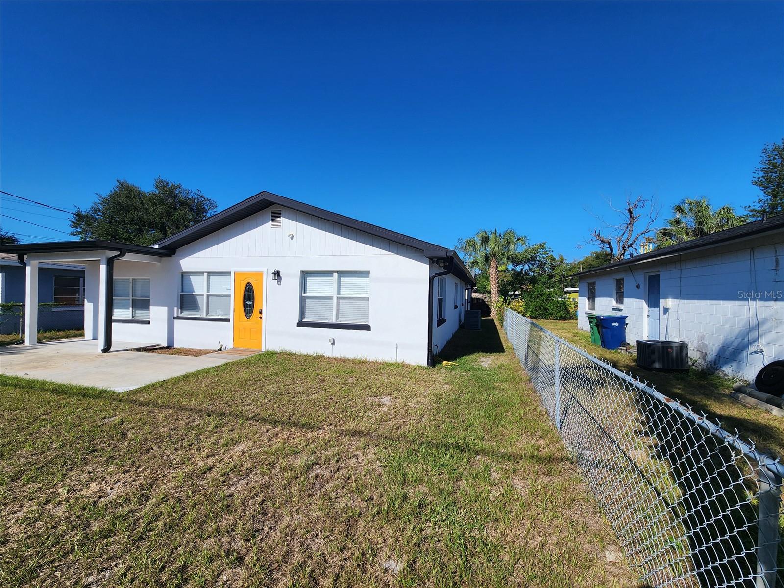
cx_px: 392
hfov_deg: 106.2
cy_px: 294
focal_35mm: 13
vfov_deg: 89.9
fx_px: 294
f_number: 2.2
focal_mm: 2.2
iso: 50
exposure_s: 1/3464
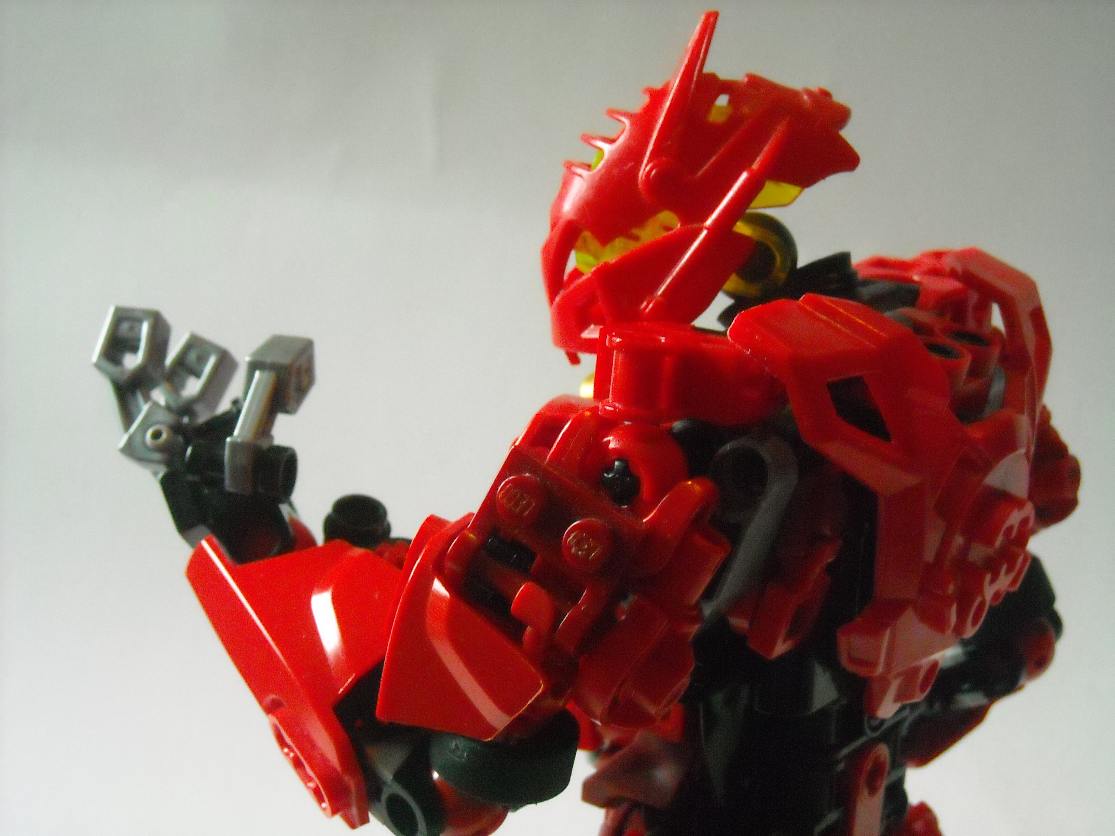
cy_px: 418
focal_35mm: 76
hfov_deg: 25.7
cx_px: 558
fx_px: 2448
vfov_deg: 19.4
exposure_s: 1/47
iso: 800
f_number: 3.9
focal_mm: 12.3
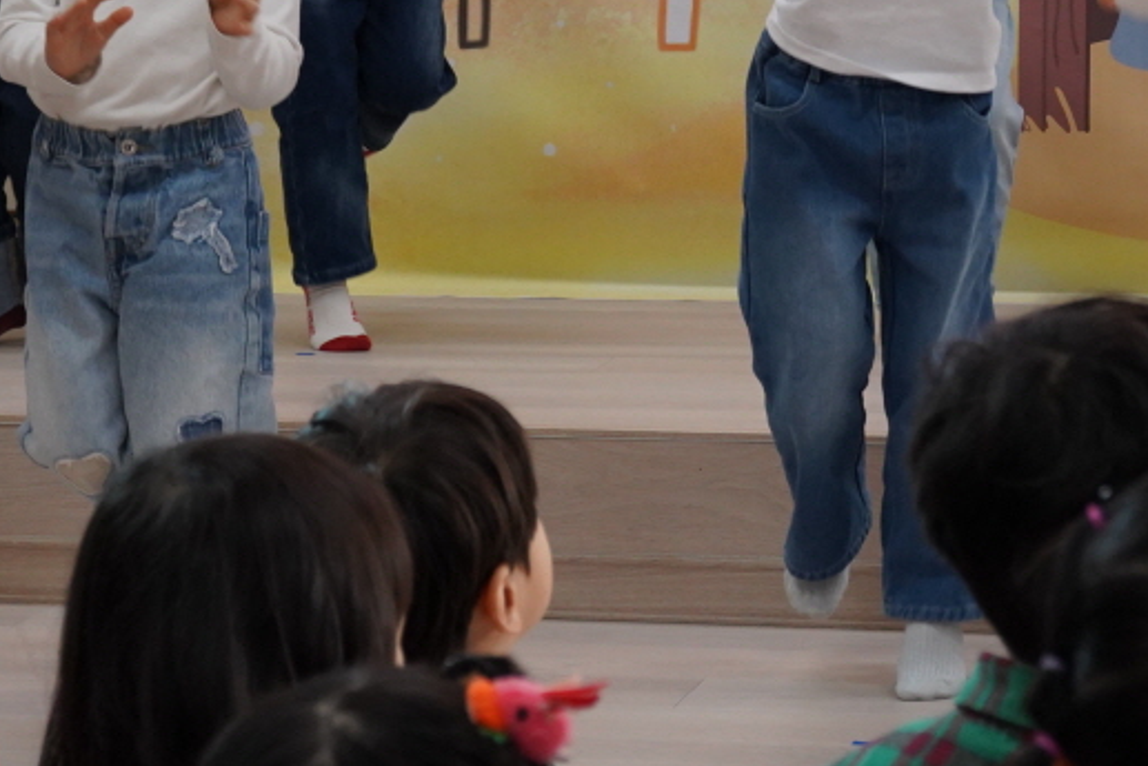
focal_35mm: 151
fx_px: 4816
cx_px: 691
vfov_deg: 9.0
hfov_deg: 13.6
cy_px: -188
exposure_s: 1/160
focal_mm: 60
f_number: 7.1
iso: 2500
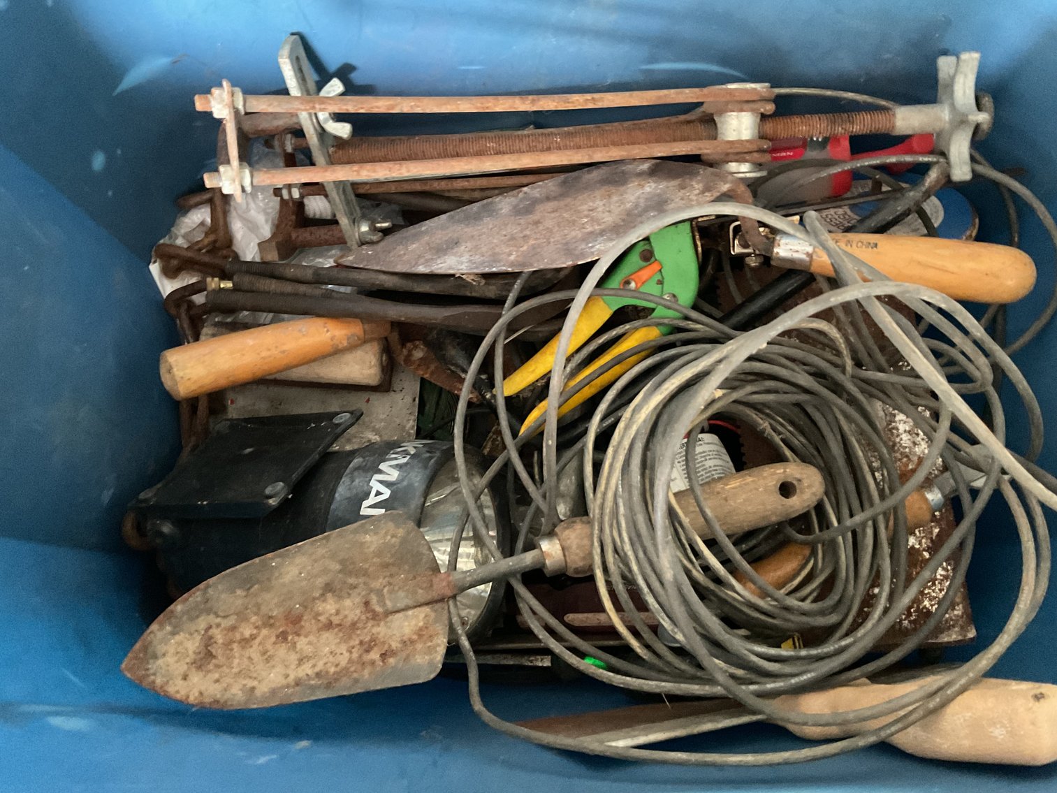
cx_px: 528
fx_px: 886
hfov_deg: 61.7
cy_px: 396
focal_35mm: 29
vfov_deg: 48.2
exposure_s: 1/24
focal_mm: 3
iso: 500
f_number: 1.8
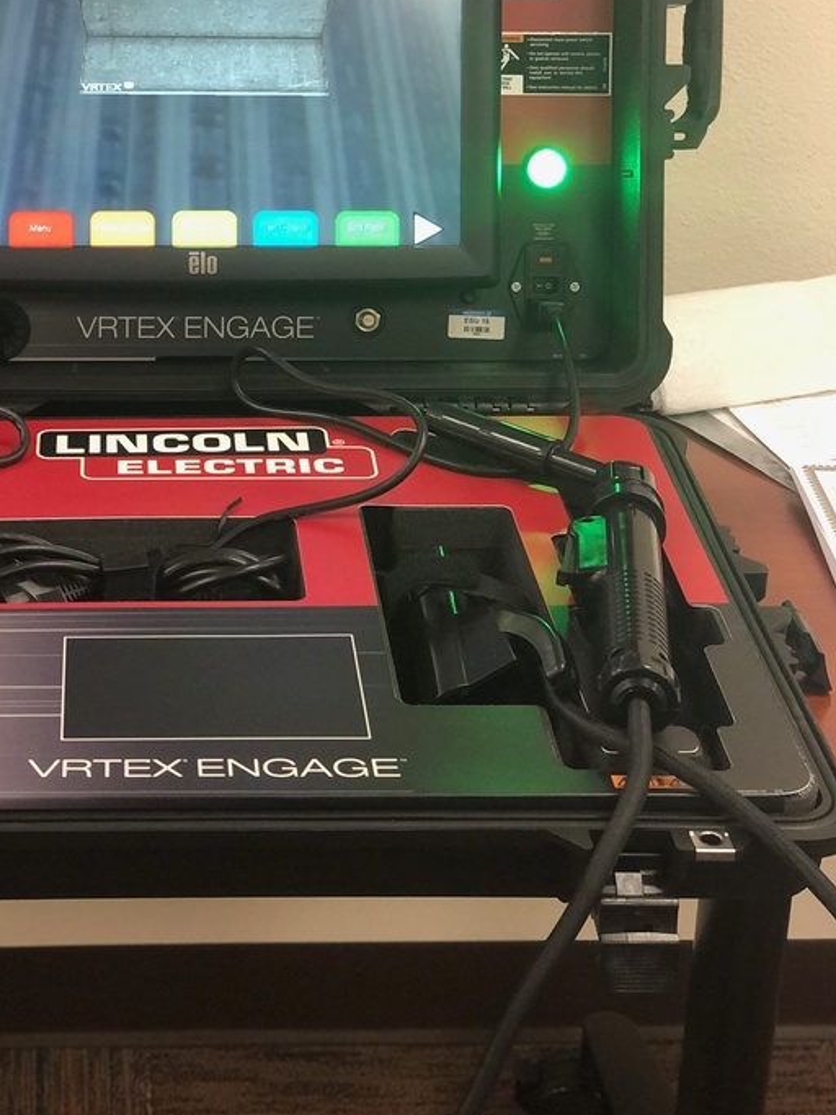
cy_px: 356
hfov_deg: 18.8
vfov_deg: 24.9
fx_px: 2512
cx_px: 222
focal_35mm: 78
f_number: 2.4
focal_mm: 6
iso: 160
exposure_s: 1/20
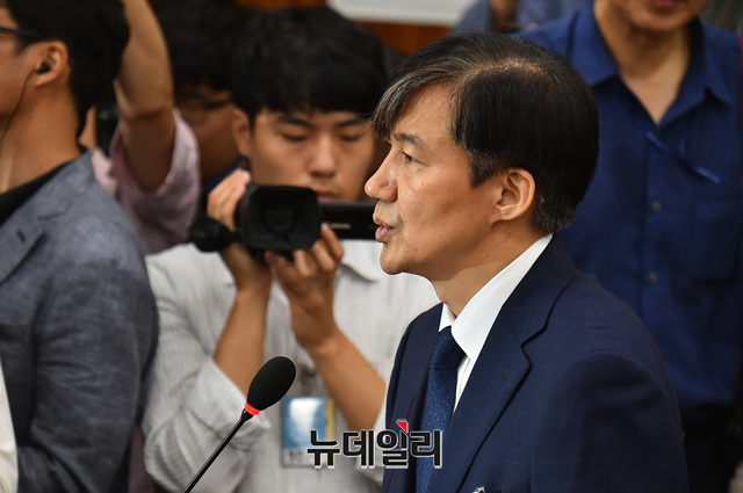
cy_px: 246
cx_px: 372
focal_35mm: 240
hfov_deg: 8.6
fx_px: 4947
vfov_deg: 5.7
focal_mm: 240
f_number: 5.6
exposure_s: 1/250
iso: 2500
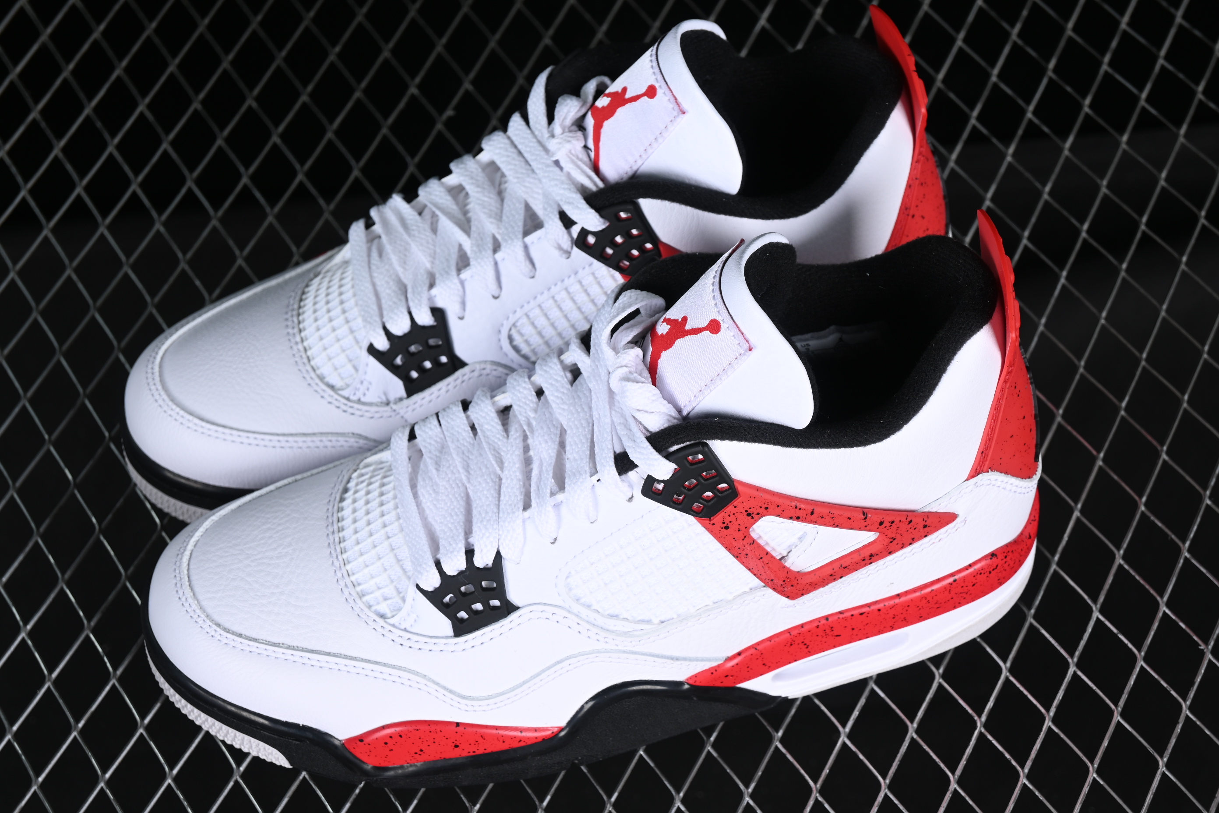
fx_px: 2539
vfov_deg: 18.2
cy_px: 406
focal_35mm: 75
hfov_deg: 27.0
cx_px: 610
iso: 160
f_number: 7.1
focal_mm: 50
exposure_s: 1/80
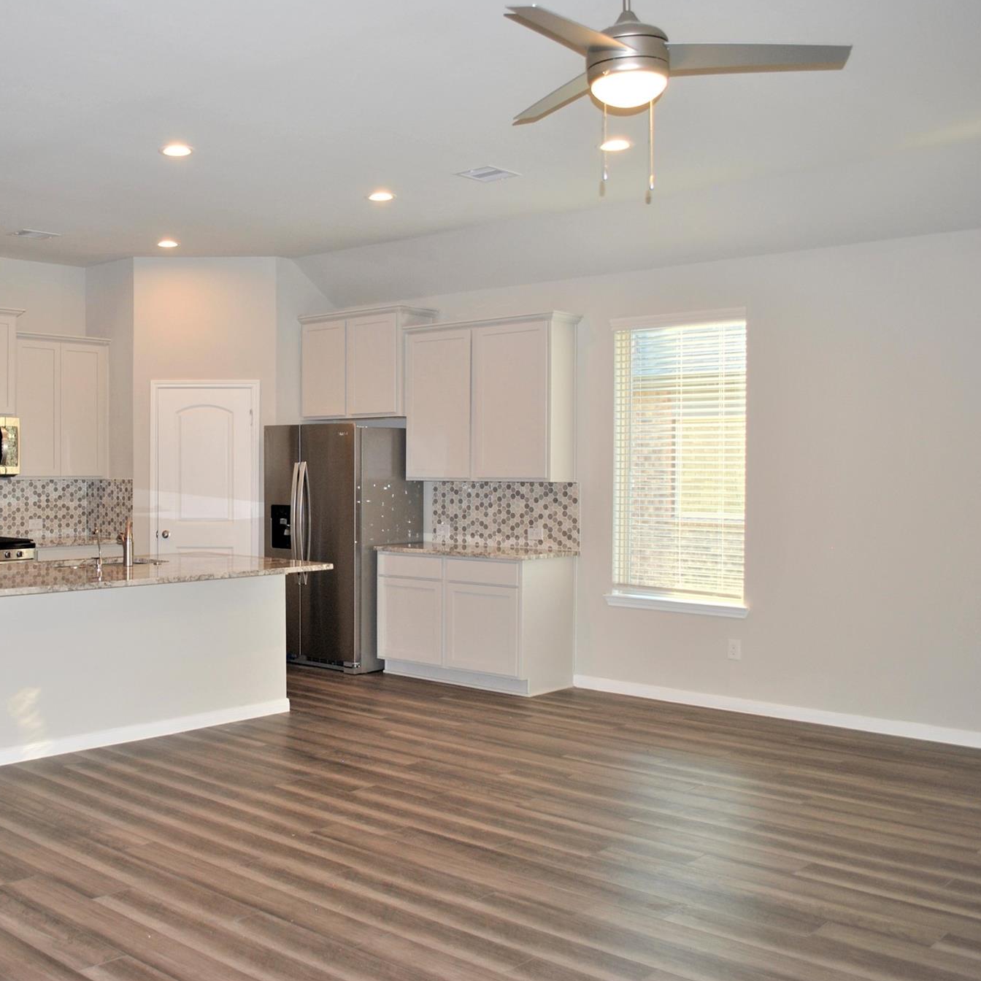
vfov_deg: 47.2
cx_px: 251
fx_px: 1122
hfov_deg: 45.7
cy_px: 492
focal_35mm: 35
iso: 200
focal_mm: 18
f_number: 3.5
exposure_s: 1/60
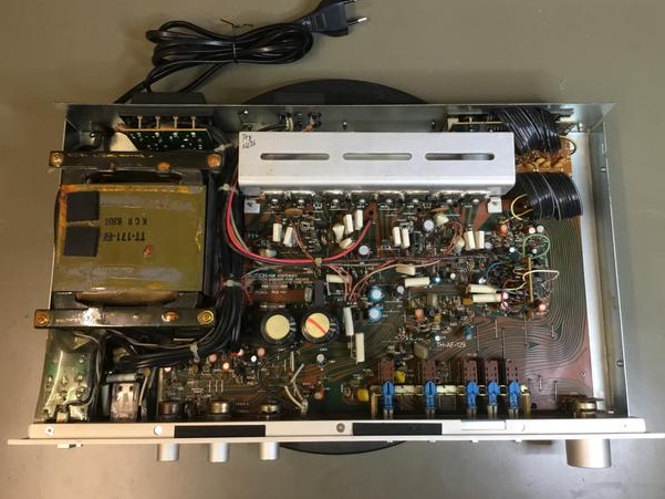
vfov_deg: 42.9
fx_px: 634
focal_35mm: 33
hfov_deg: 55.3
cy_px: 237
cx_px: 337
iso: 100
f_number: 2.4
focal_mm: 3.3
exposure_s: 1/33
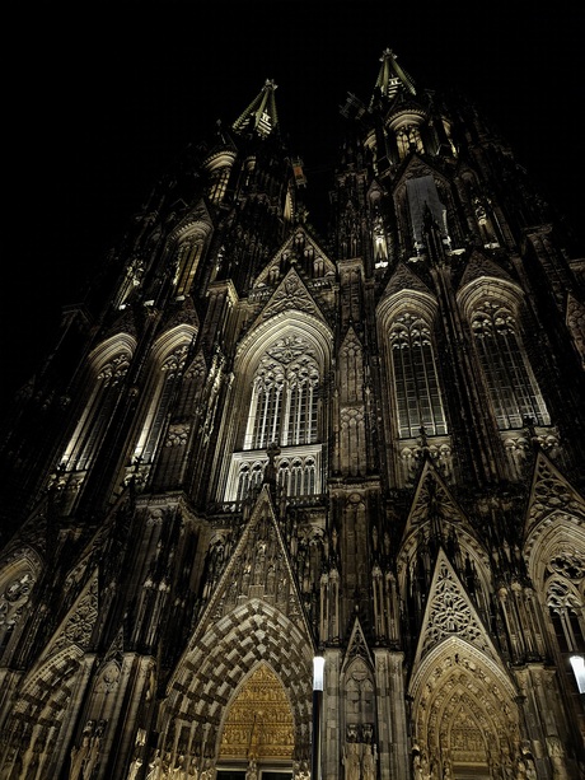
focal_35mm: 23
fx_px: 518
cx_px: 292
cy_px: 390
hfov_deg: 58.9
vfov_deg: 73.9
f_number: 1.8
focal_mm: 5.4
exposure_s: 1/25.1
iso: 1000
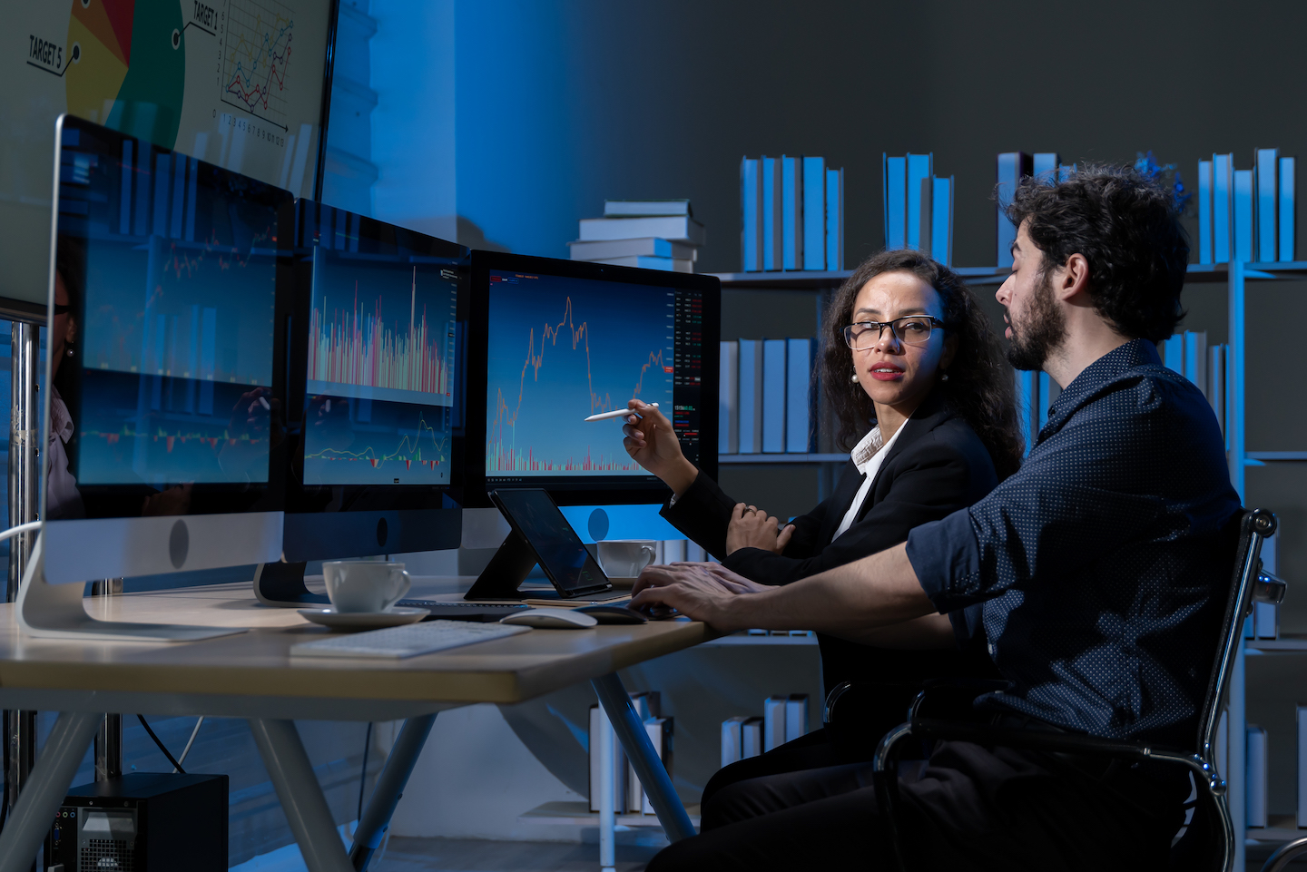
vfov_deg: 24.2
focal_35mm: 56
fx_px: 2034
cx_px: 654
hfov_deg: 35.6
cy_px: 436
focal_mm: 37.7
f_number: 2.8
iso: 100
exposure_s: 1/160
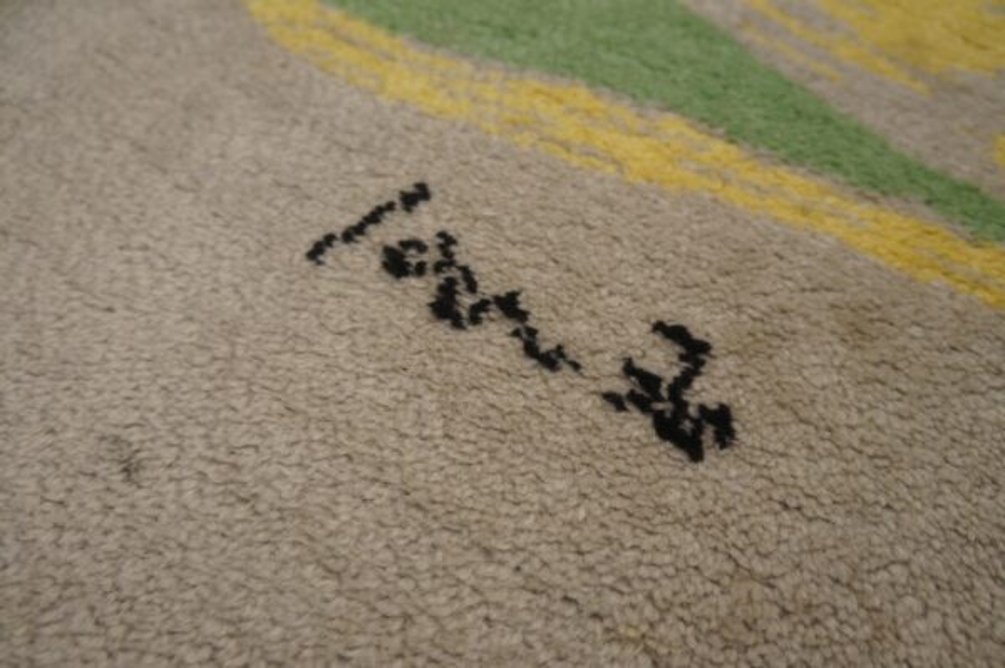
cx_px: 502
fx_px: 753
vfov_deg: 47.9
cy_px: 334
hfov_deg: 67.4
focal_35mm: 27
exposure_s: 1/60
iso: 500
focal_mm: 18
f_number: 4
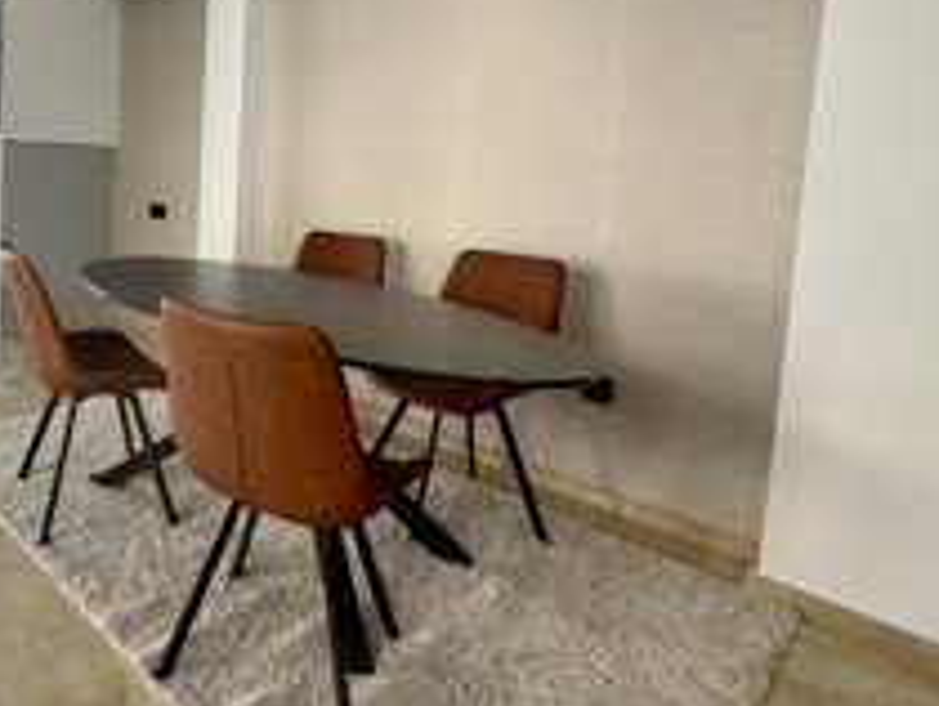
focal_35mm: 24
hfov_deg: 63.1
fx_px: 652
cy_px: 214
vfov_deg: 55.3
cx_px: 143
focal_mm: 2.22
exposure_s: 1/115
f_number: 2.2
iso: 40
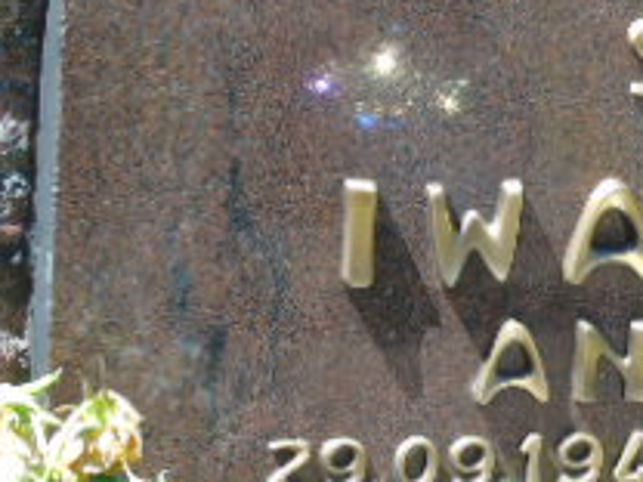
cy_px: 210
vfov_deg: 4.5
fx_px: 6186
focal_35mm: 333
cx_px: 723
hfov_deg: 5.9
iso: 80
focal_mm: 19
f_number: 4.4
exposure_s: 1/100
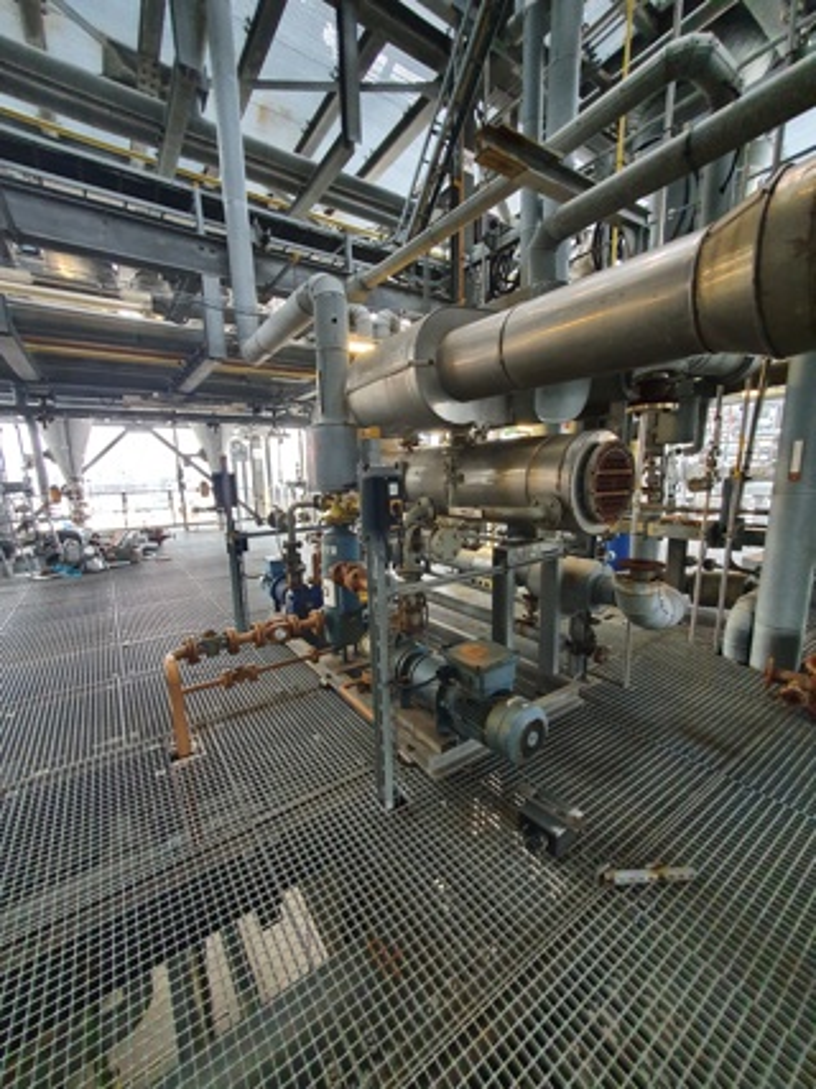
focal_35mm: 13
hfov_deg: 89.9
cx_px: 408
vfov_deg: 106.2
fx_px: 409
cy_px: 544
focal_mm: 1.8
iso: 500
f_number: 2.2
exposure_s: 1/33
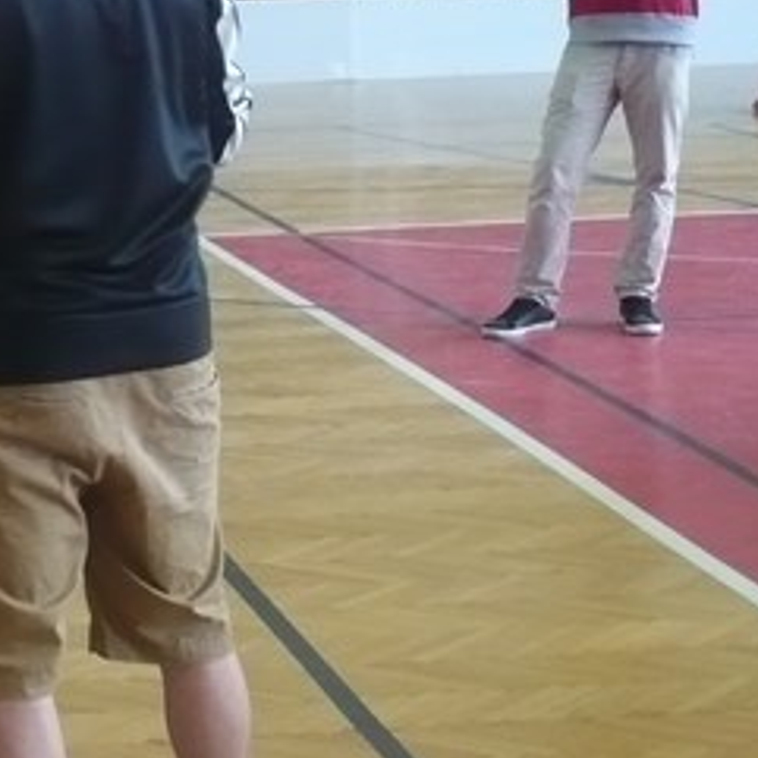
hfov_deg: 12.8
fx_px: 3320
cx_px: -91
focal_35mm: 134
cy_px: 138
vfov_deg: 13.0
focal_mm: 7.5
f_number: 3.2
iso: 250
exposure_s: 1/30
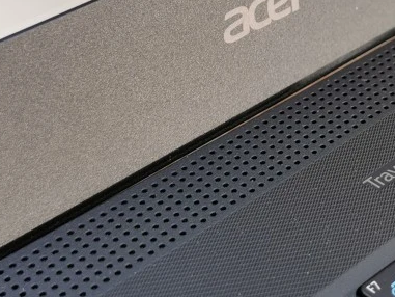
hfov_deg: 23.0
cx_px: 300
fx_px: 959
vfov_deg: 17.4
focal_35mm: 84
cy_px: 60
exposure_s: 1/120
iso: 64
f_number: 1.6
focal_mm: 5.56
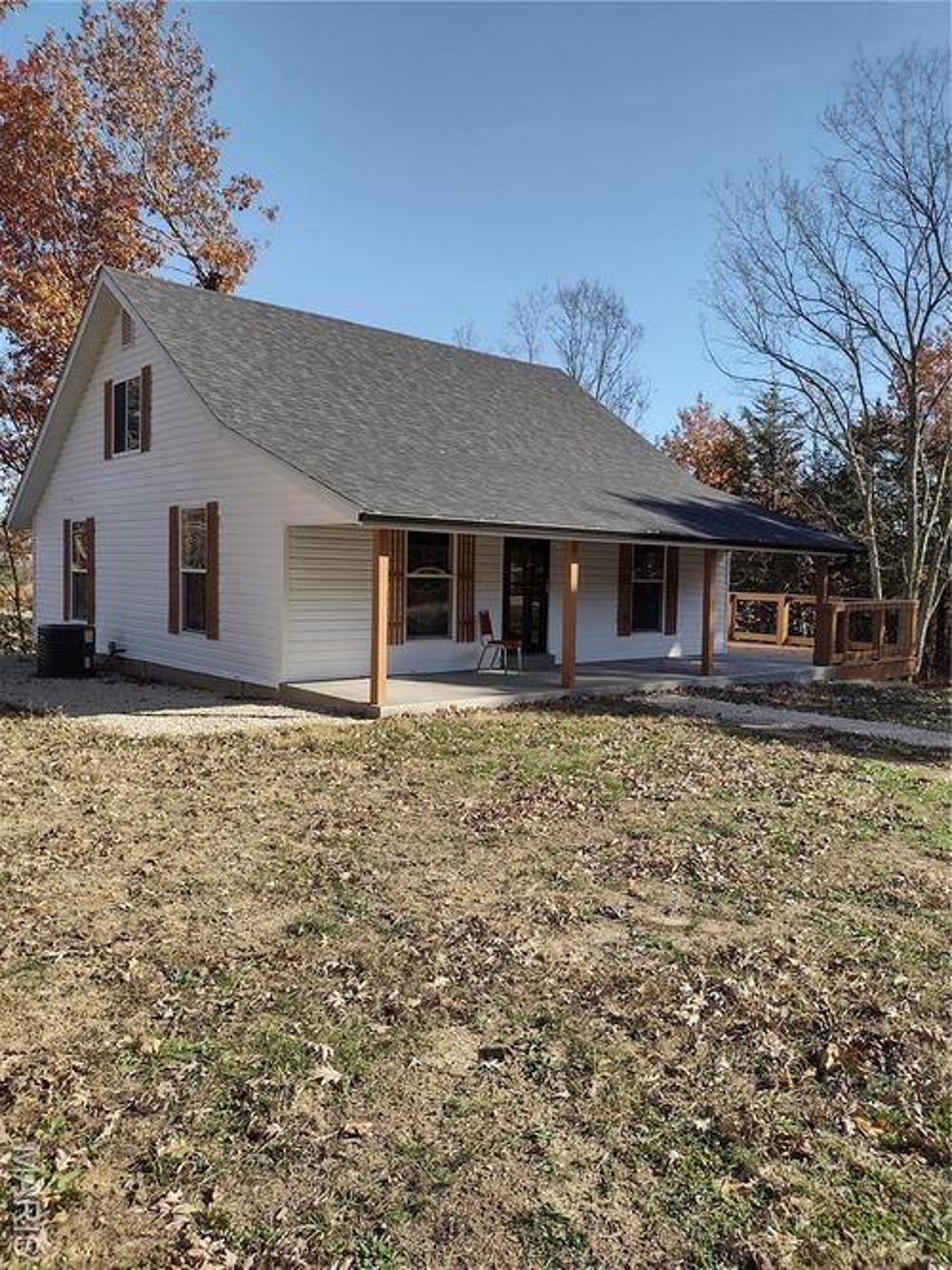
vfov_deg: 65.3
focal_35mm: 27
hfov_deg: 51.3
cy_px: 635
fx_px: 990
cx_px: 476
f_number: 1.7
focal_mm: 4.71
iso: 100
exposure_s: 1/1146
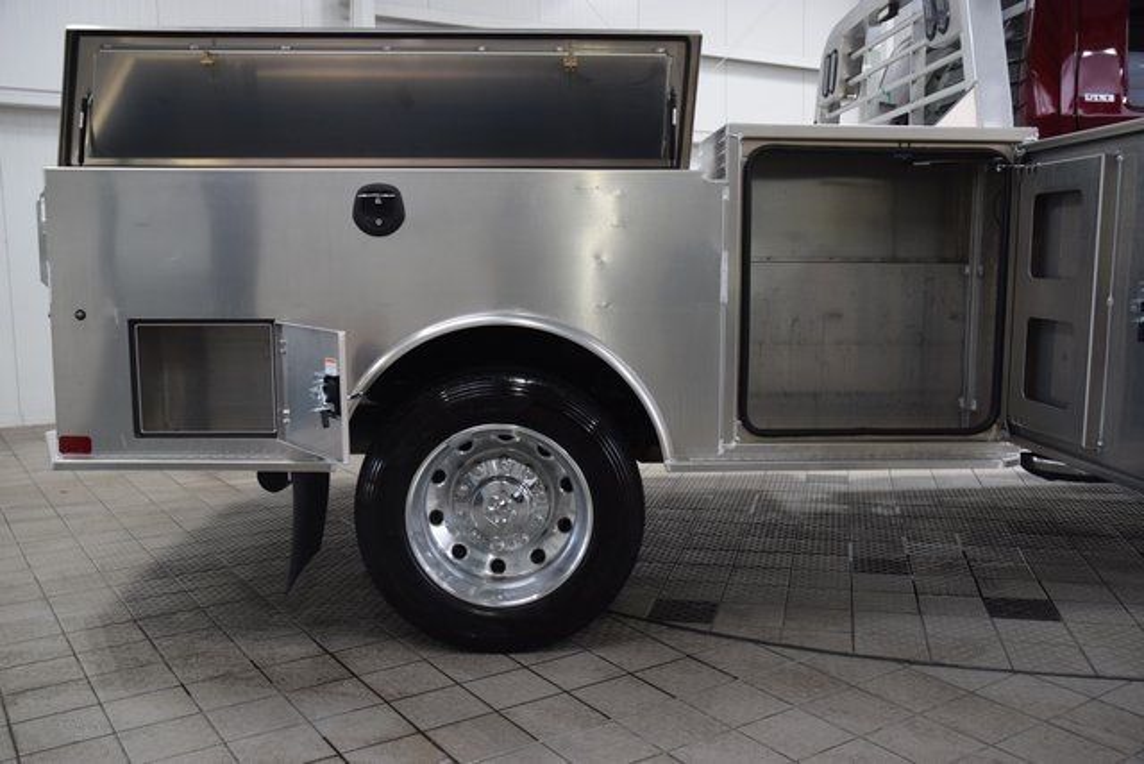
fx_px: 1049
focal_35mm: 33
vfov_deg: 40.0
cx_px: 572
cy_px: 382
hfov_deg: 57.2
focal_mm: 22
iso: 800
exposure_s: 1/60
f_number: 3.5
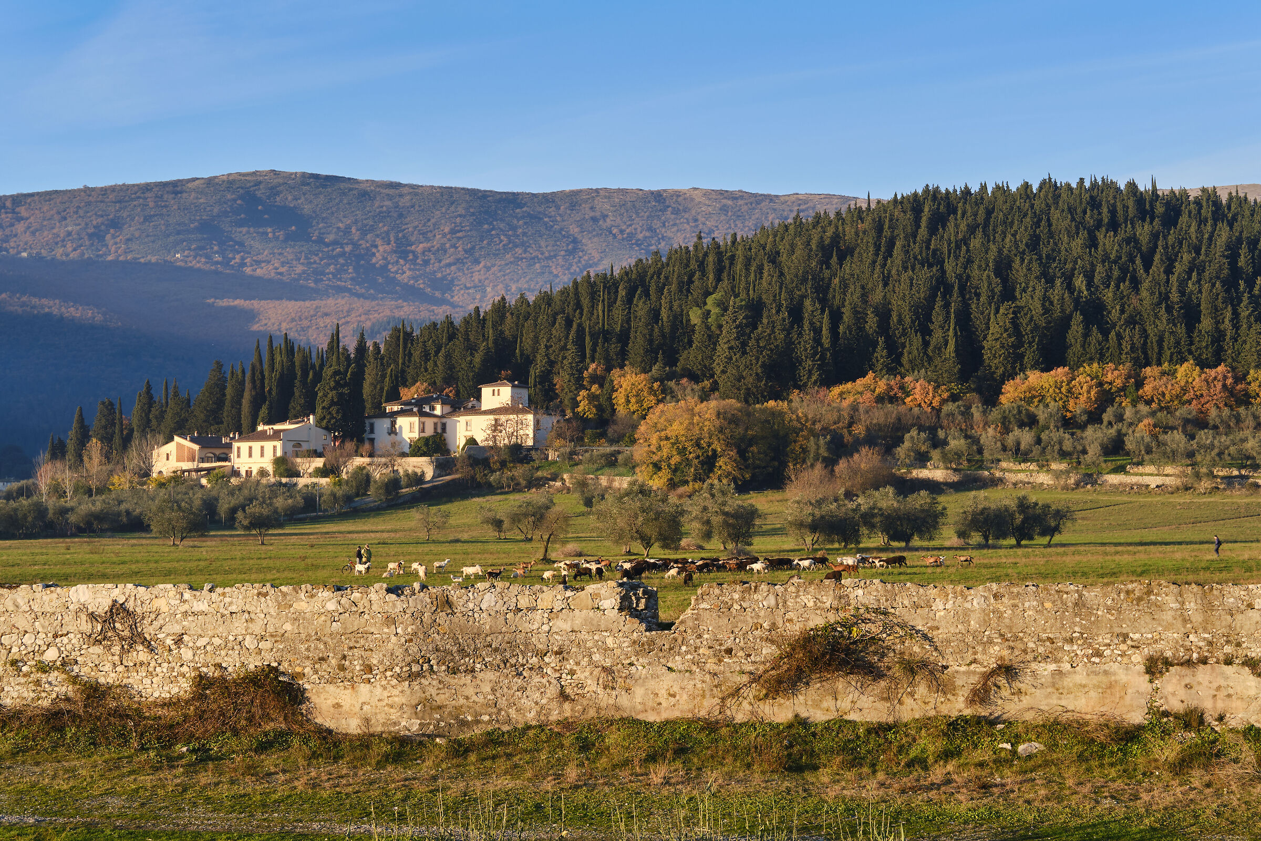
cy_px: 420
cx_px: 630
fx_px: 1856
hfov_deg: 37.5
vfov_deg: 25.5
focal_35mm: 53
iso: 160
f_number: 9
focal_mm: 35
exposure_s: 1/90
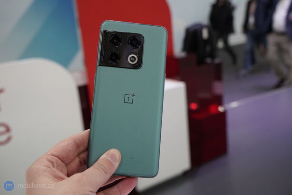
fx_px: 332
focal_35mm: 41
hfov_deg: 47.4
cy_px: 98
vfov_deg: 32.6
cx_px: 146
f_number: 6.3
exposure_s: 1/160
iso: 3200
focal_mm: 41
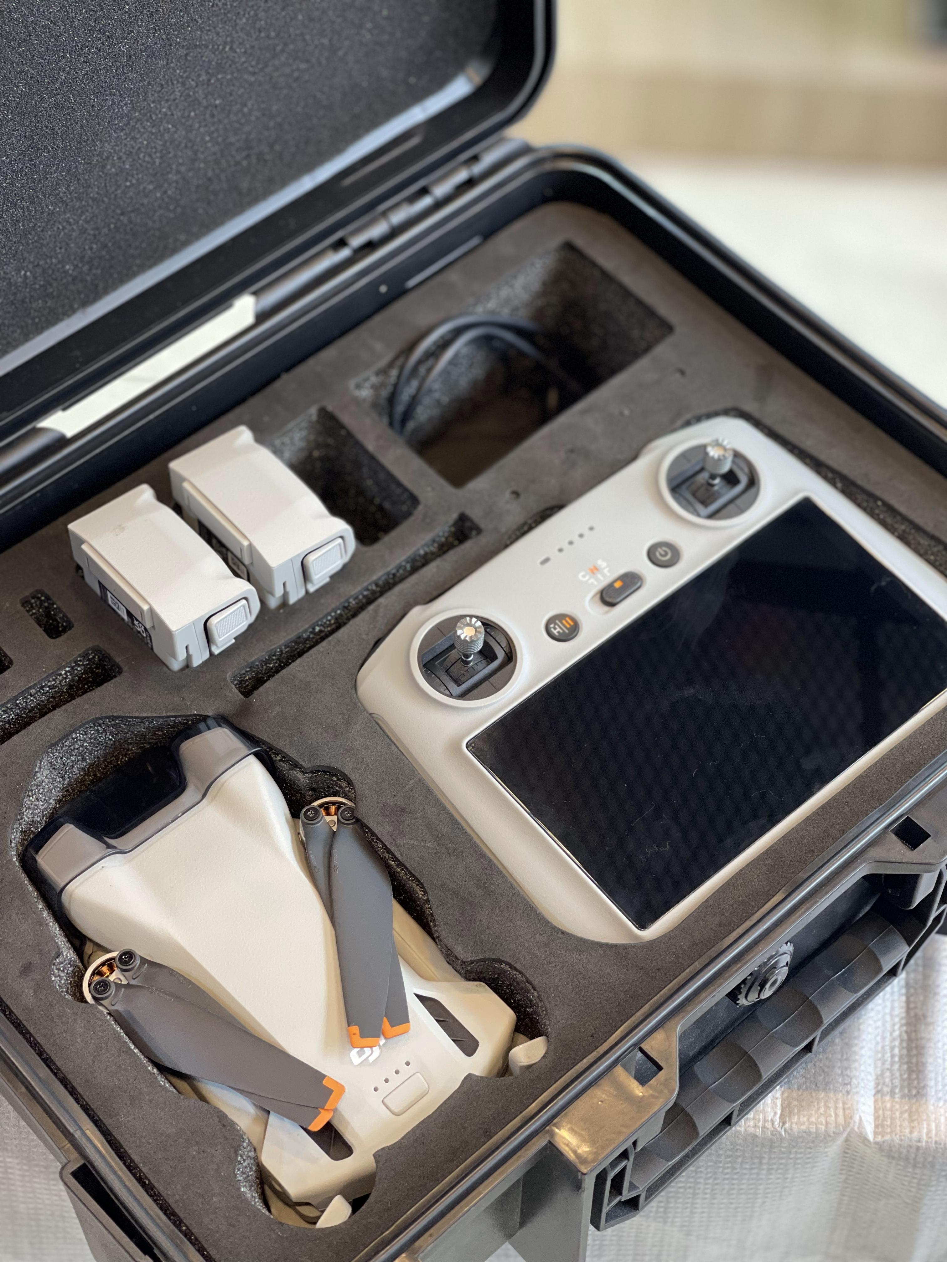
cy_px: 631
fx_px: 2334
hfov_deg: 22.9
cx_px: 474
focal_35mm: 64
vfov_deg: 30.3
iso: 160
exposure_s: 1/50
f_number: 2.2
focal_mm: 7.5
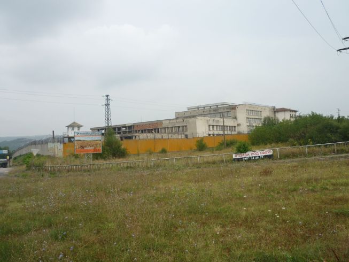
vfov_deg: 43.0
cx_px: 174
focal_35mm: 33
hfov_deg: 55.3
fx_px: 333
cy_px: 131
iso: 80
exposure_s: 1/640
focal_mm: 5.5
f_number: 2.8
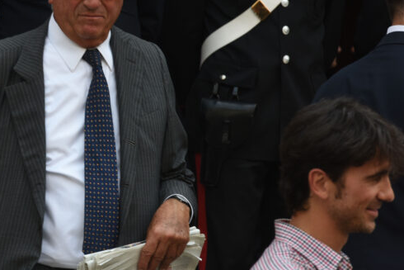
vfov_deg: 3.8
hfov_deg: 5.7
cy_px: 82
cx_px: 39
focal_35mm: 358
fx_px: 4019
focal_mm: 195
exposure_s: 1/320
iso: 400
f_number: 6.3
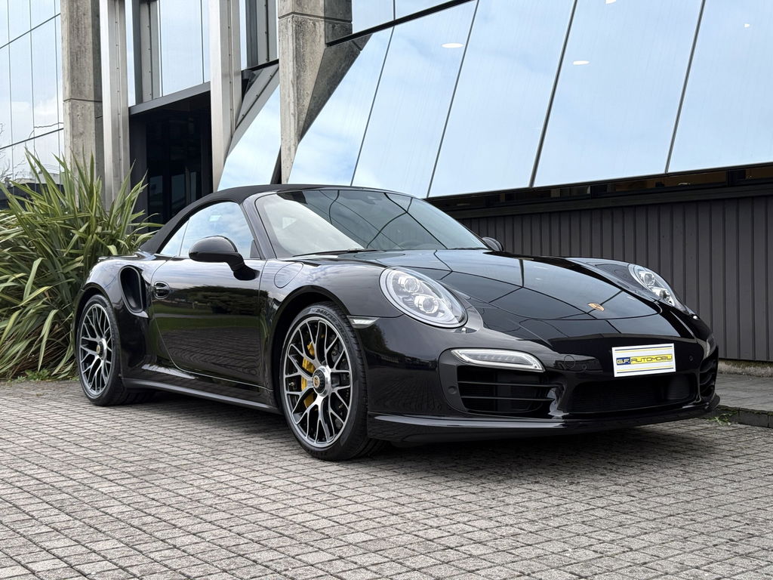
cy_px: 290
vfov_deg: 30.3
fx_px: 1072
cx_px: 386
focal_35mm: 48
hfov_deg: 39.7
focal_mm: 6.76
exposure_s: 1/875
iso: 64
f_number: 1.78
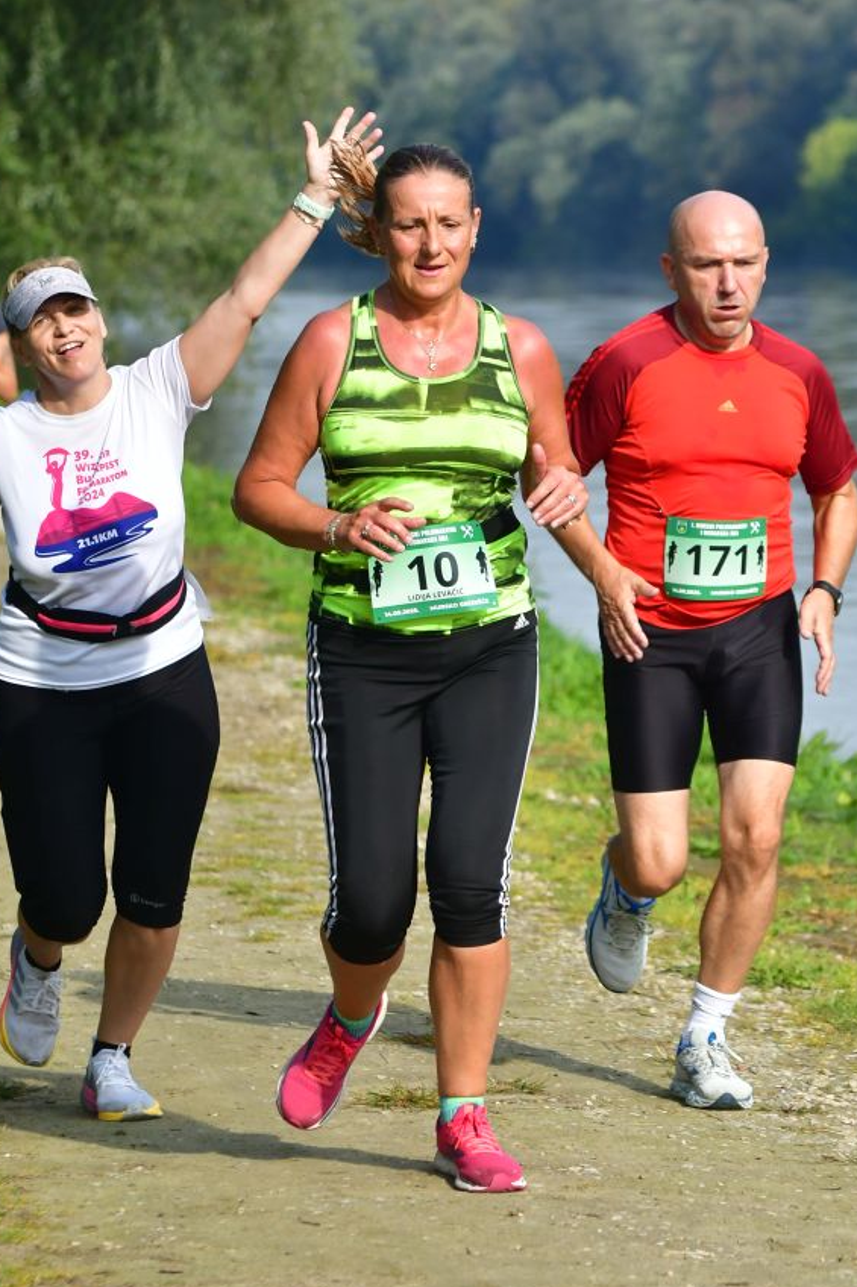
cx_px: 389
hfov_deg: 7.9
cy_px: 605
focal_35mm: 173
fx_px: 6185
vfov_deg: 11.9
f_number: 4.5
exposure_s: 1/5000
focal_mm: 102
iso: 800
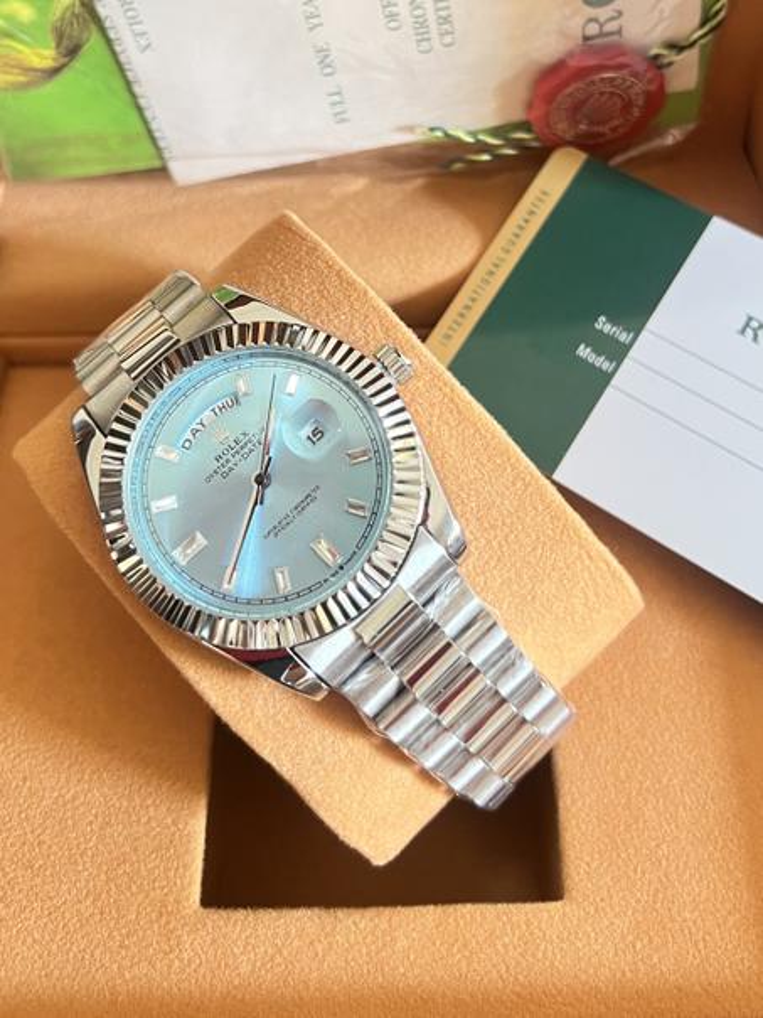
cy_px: 509
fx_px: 764
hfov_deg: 53.1
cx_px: 382
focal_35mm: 26
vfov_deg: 67.3
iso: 500
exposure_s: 1/60
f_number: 1.5
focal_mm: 5.7
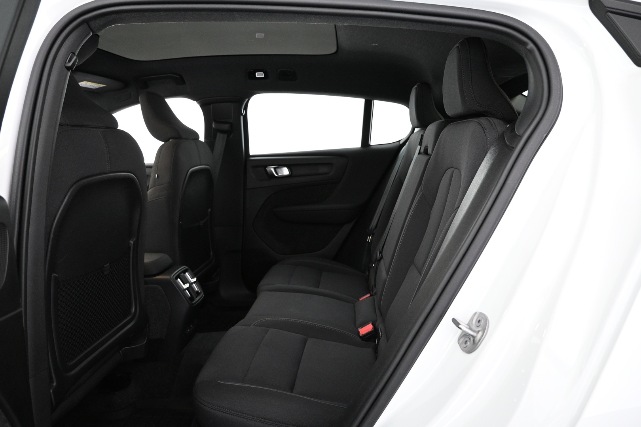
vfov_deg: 53.1
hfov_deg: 73.7
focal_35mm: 24
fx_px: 427
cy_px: 214
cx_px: 320
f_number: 3.5
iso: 1600
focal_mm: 16
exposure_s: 1/20
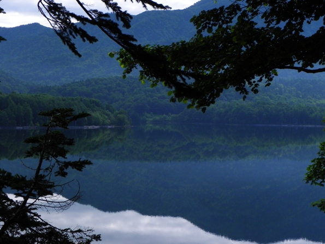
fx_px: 798
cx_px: 162
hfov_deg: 23.0
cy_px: 122
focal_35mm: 85
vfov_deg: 17.4
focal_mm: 15.1
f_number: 5
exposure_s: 1/1140
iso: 160
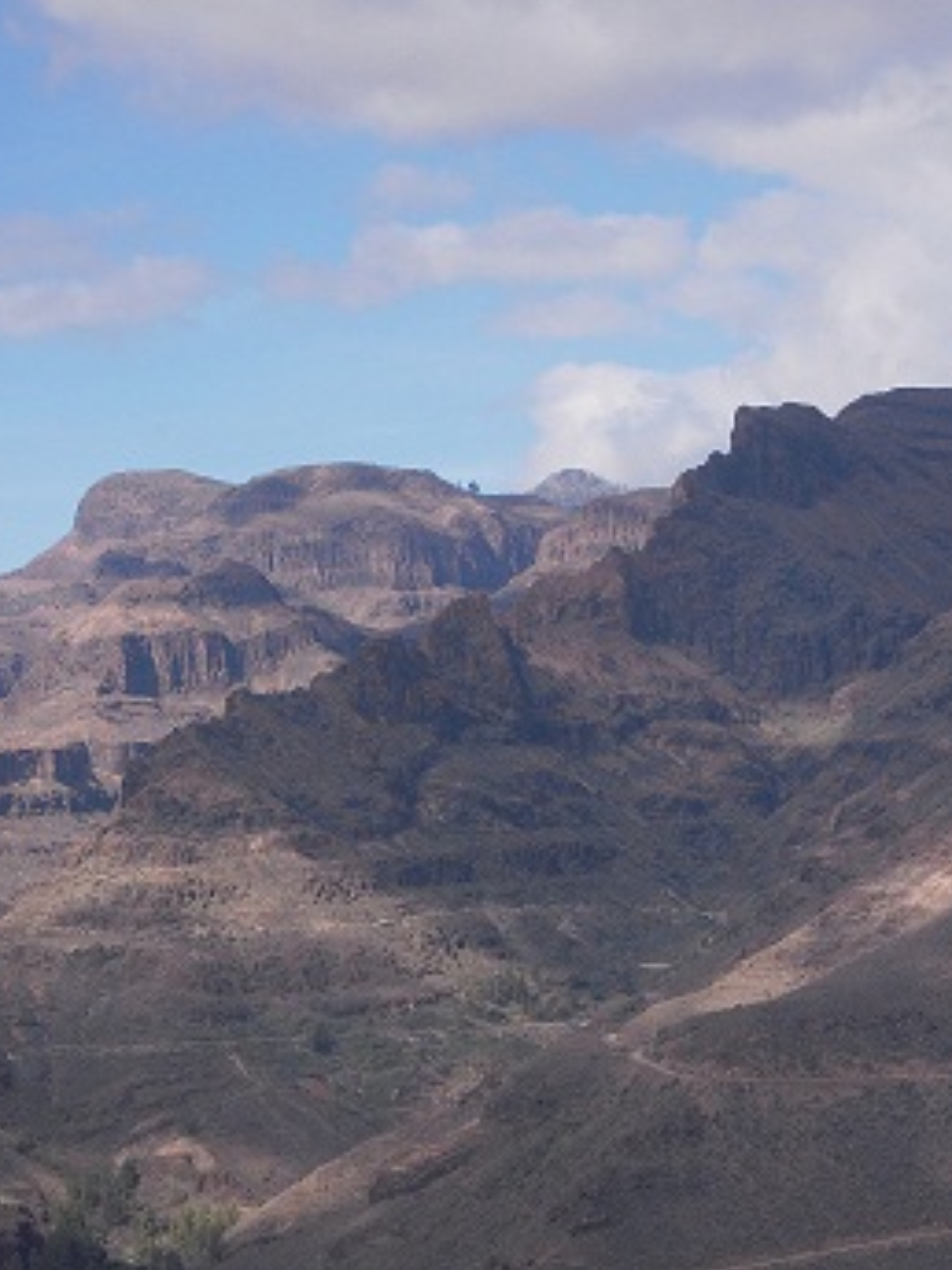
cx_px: 399
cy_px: 816
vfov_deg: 14.2
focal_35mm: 139
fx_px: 5097
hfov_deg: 10.7
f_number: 5.6
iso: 100
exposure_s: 1/400
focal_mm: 18.8
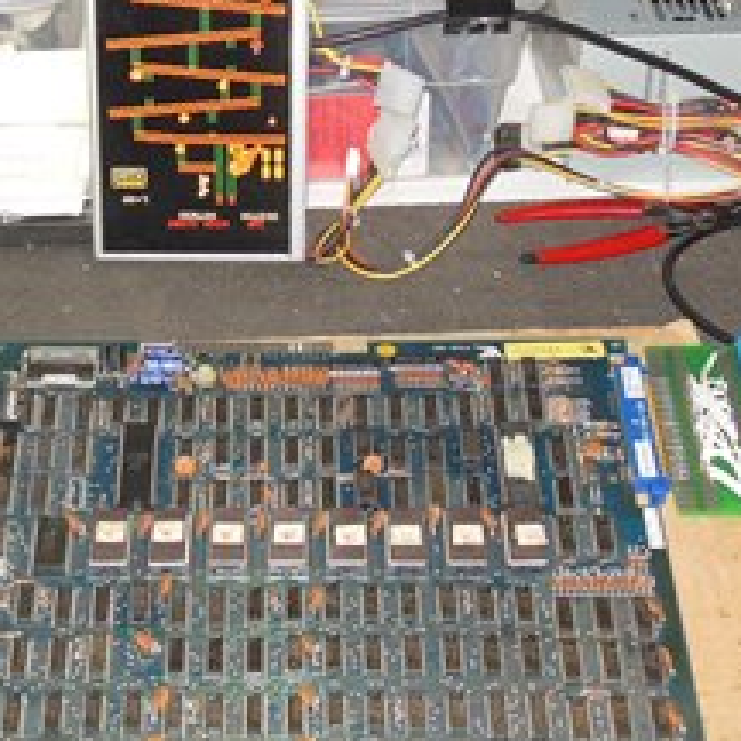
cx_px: 271
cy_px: 480
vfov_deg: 21.9
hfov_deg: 21.9
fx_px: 1913
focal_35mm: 79
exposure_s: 1/30
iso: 250
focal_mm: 7.7
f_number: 3.8
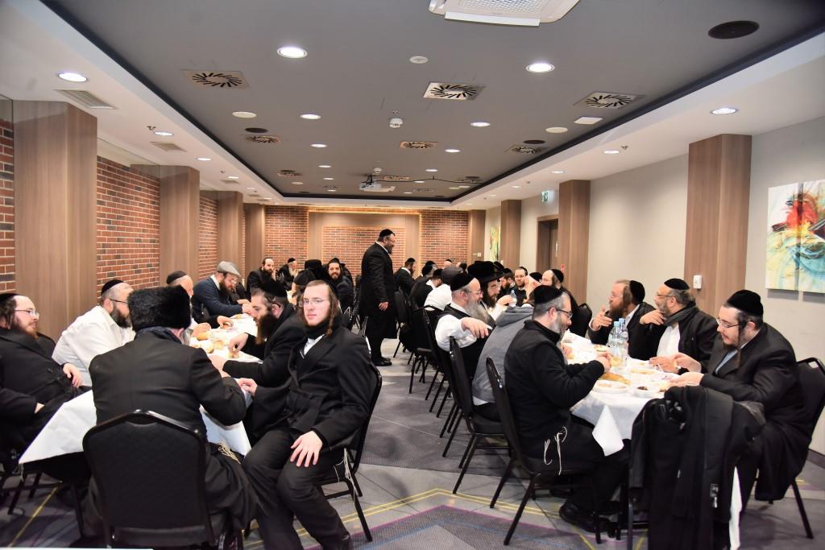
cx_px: 412
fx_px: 550
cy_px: 275
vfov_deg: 53.1
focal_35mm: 24
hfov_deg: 73.7
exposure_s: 1/250
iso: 1000
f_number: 4
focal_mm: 24
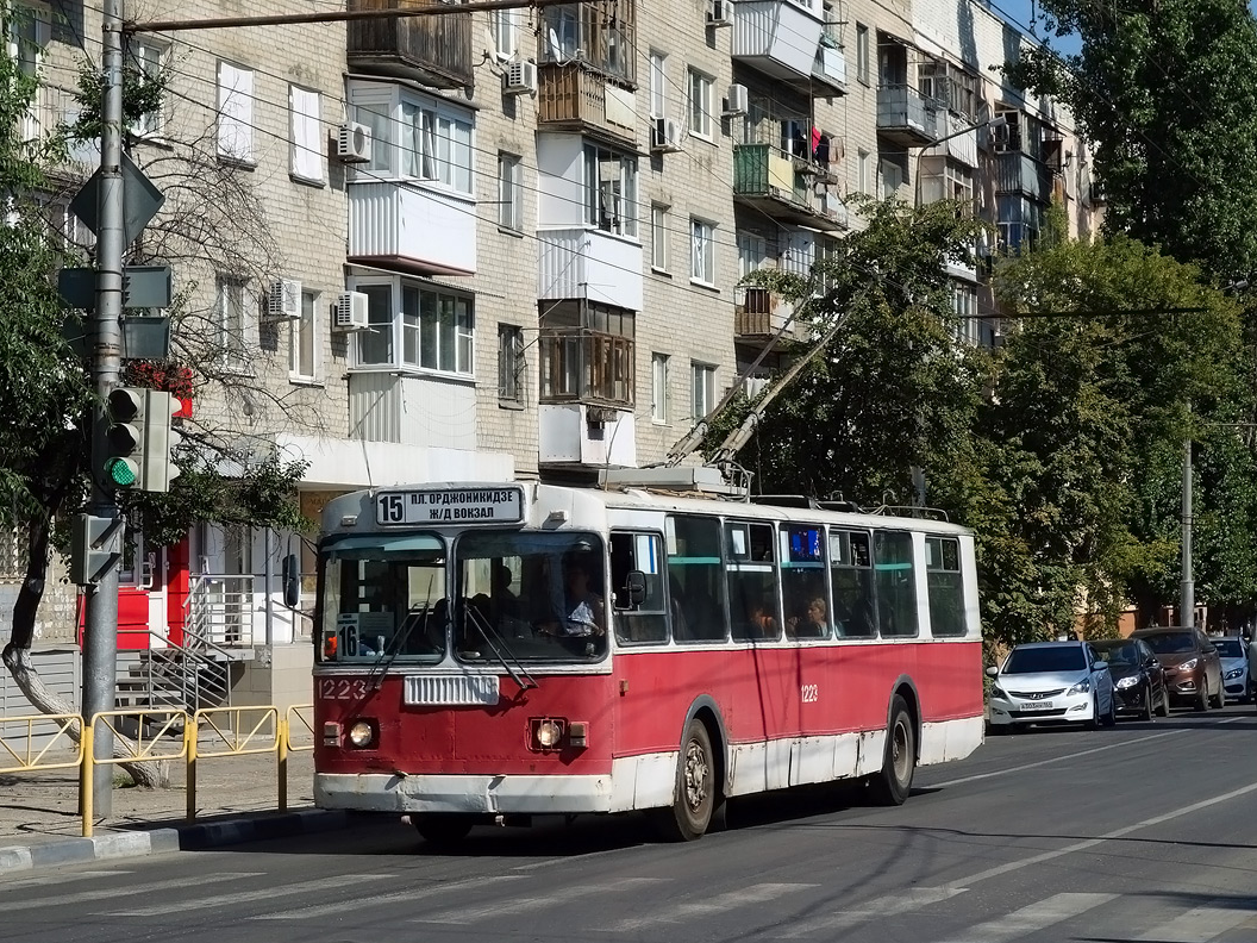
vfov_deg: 20.7
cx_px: 557
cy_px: 475
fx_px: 2578
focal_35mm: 71
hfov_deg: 27.4
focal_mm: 24.11
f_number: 7.1
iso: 125
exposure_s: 1/500
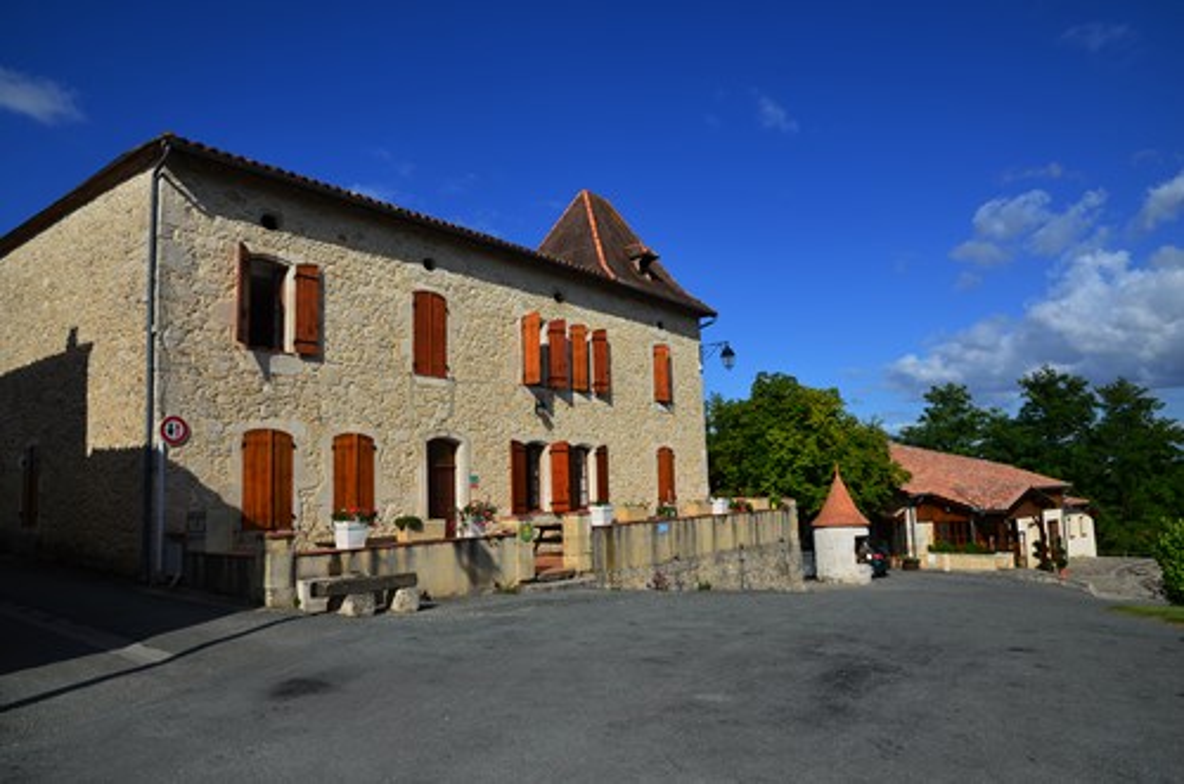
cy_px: 392
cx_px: 592
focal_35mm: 24
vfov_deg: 52.9
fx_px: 788
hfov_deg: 73.9
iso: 100
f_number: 11
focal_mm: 16
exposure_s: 1/160
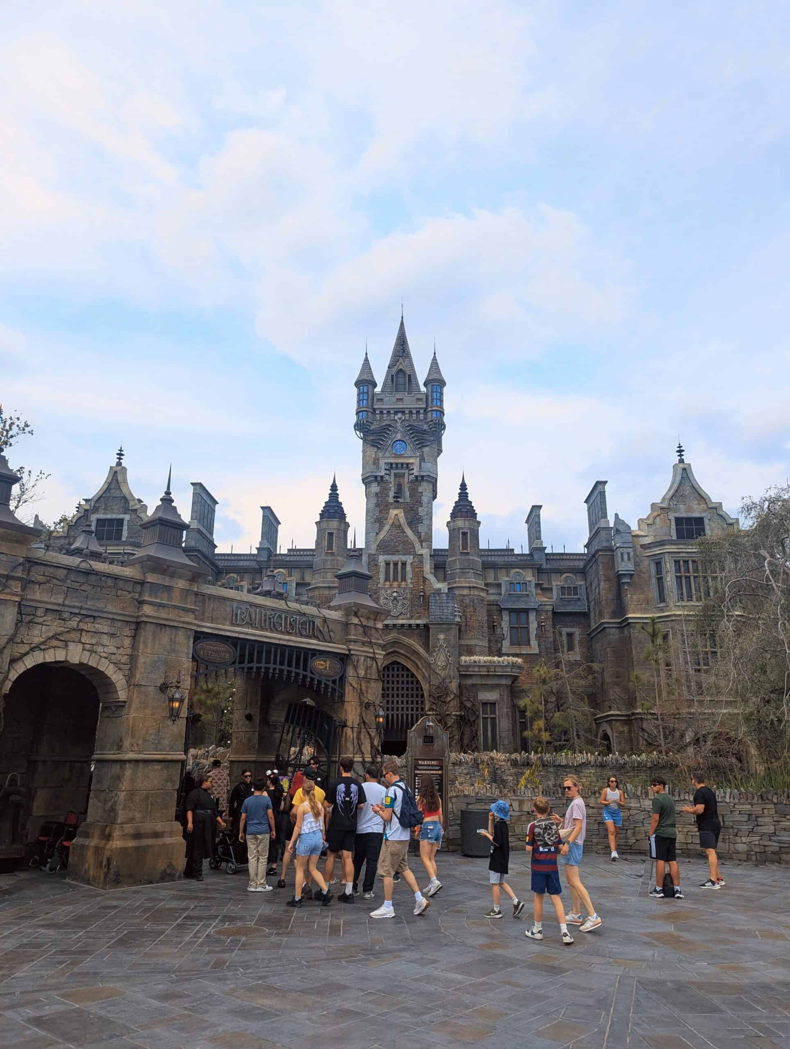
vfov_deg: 71.5
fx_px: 728
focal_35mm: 24
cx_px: 395
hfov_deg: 56.9
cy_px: 524
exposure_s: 1/2571
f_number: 1.85
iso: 69
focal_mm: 6.81
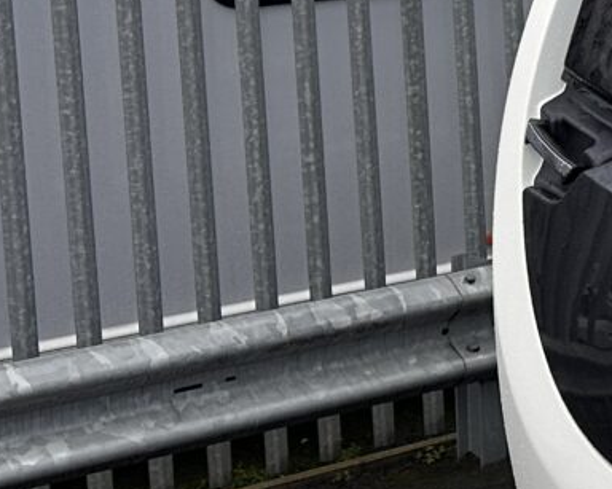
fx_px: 2264
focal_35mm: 125
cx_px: 1278
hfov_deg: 13.1
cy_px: -37
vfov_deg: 12.2
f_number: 1.78
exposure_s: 1/654
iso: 80
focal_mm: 6.86
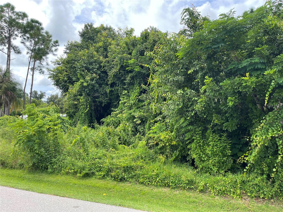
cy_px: 106
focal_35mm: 25
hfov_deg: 69.4
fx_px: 204
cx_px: 142
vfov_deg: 54.9
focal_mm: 5.1
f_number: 1.6
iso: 32
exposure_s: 1/765
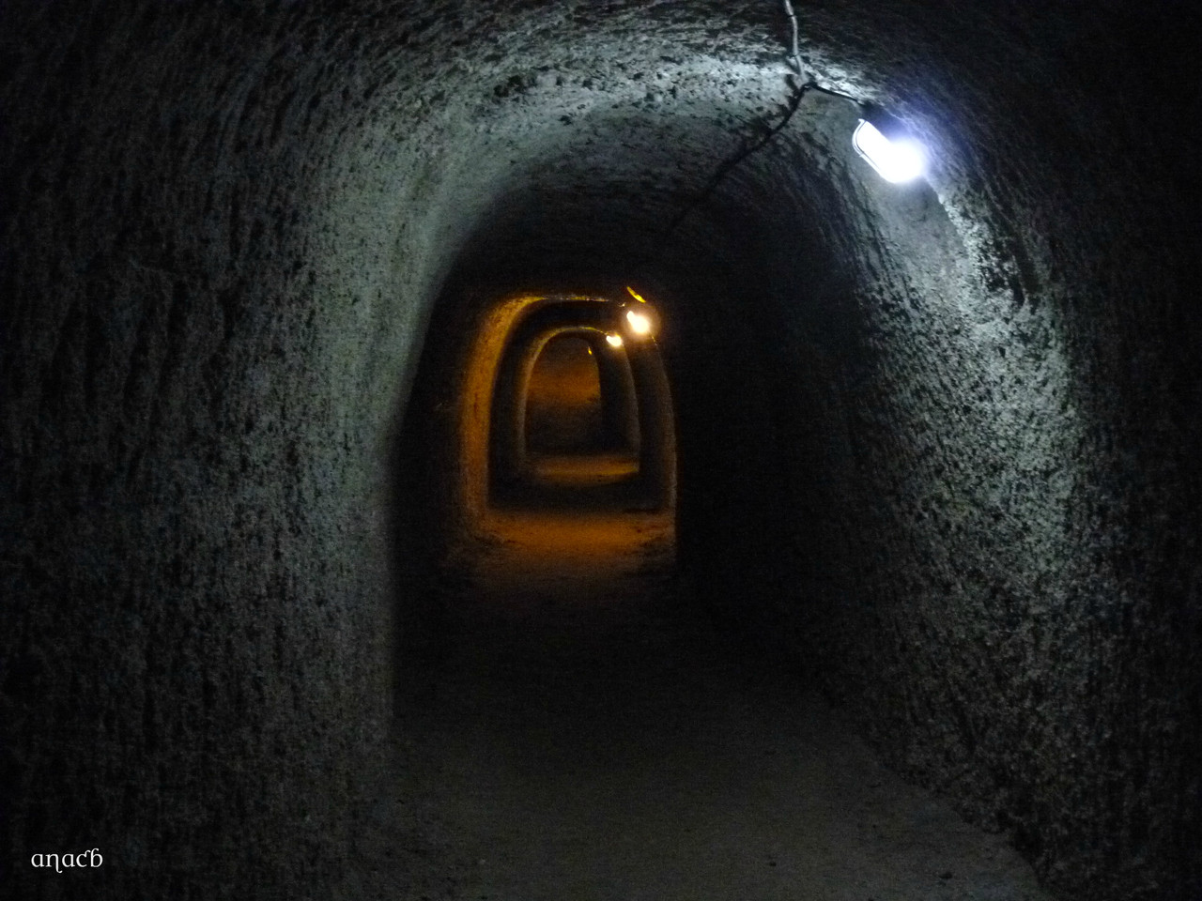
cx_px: 601
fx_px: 1840
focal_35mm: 53
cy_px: 450
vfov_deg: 27.5
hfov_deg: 36.2
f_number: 3.2
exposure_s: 1/8
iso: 1250
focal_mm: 9.5
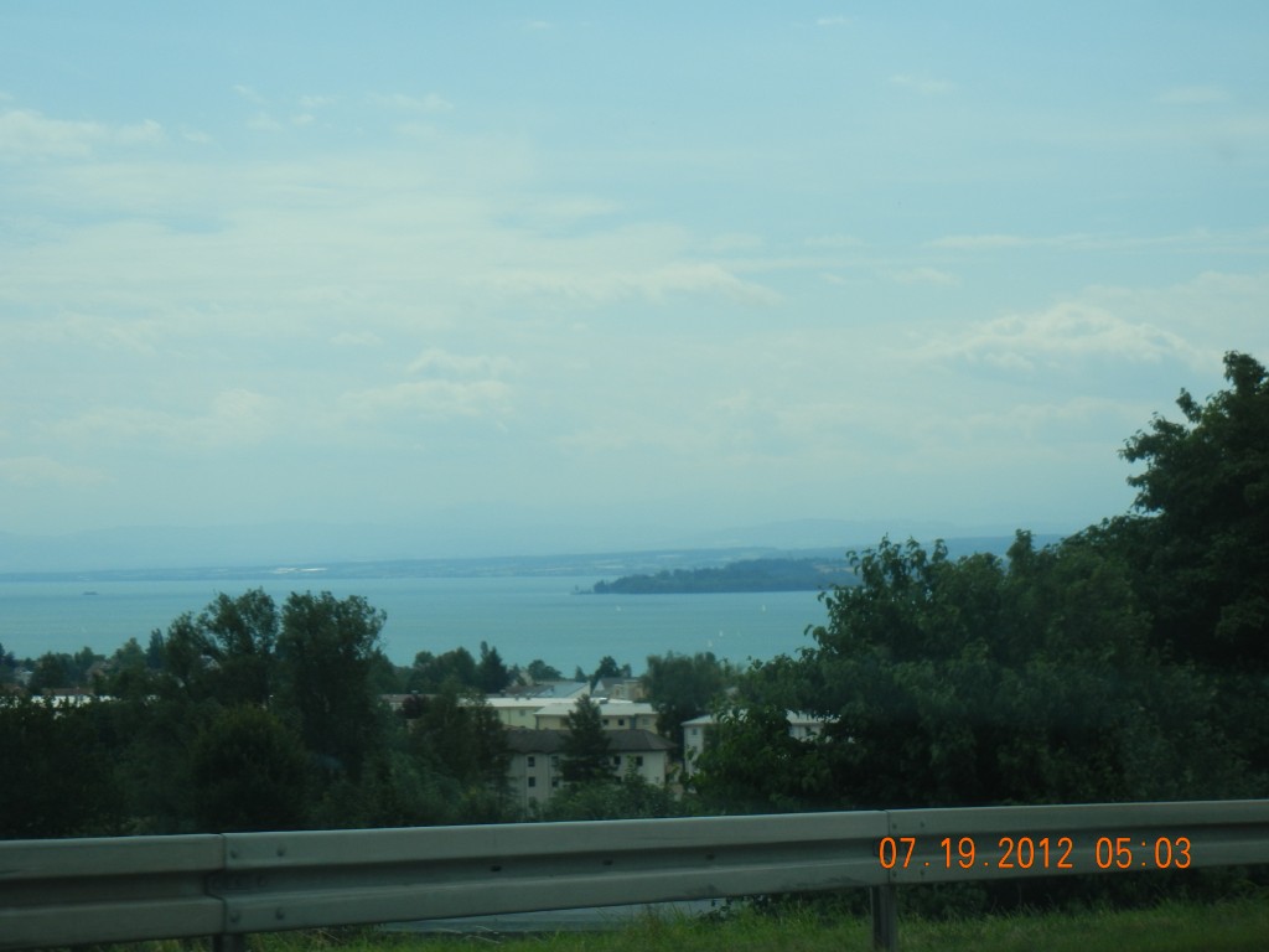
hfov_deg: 22.0
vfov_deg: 16.6
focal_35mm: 89
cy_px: 476
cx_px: 634
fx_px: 3263
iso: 160
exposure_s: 1/362
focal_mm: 16
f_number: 8.8
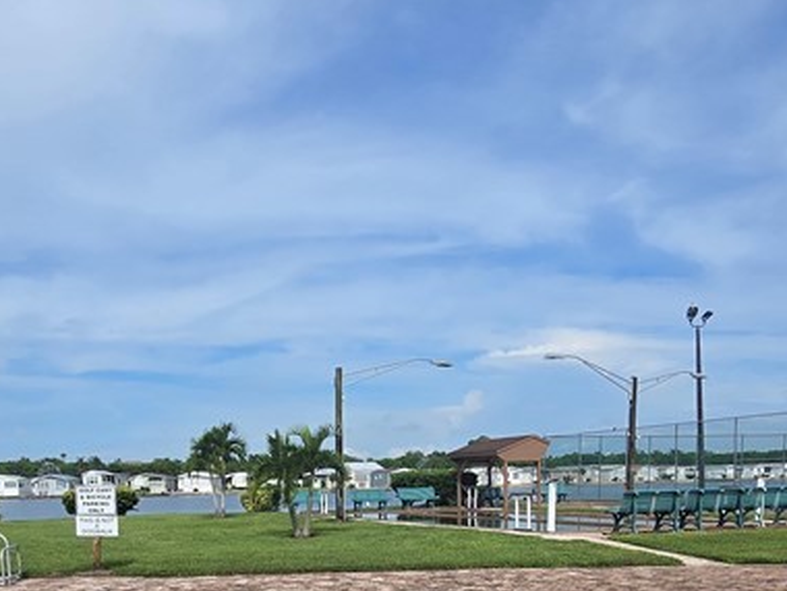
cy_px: 591
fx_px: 796
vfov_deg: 36.6
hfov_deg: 52.6
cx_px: 358
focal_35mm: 35
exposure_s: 1/4098
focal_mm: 2.2
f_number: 2.2
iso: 50
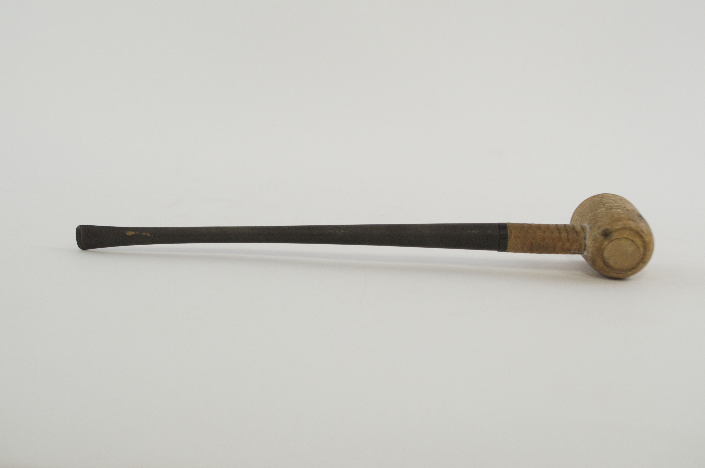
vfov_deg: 29.8
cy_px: 234
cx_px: 352
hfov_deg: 43.6
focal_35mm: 45
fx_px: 880
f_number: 5.6
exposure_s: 1/125
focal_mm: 30
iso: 250
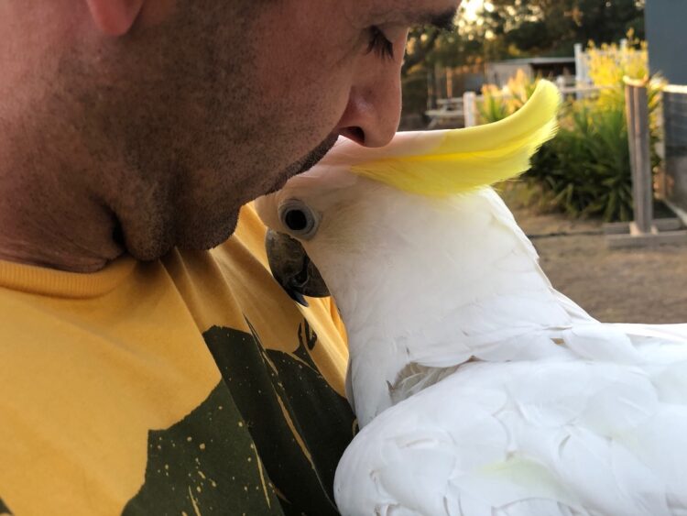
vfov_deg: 28.0
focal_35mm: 52
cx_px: 344
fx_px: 1032
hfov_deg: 36.8
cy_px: 258
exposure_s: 1/60
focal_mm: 6
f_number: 2.4
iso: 50
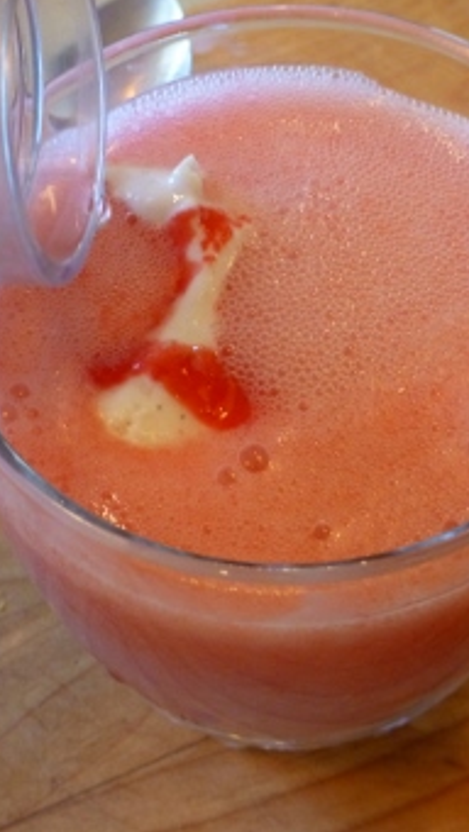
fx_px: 1016
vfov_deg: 44.6
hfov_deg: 26.0
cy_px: 400
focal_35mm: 46
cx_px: 237
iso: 400
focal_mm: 5.4
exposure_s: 1/60
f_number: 3.6
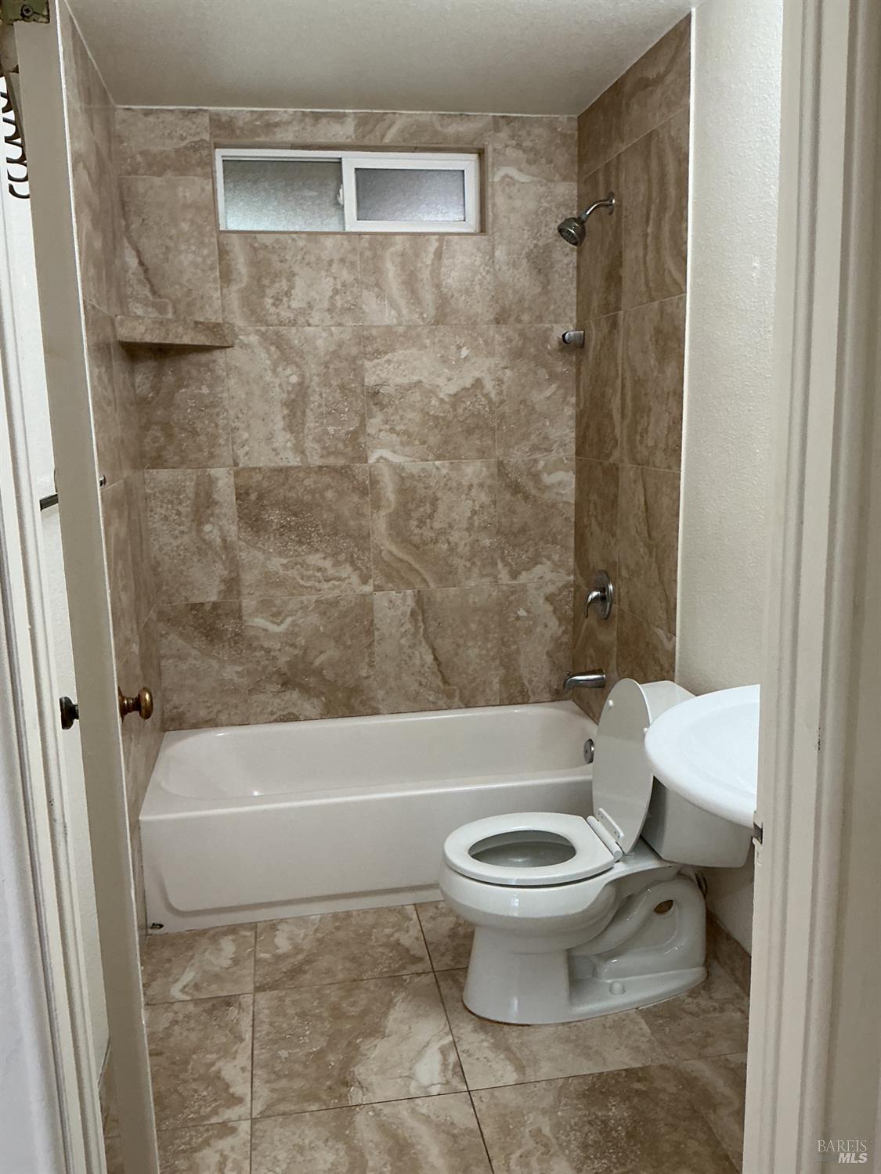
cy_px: 587
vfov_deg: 61.7
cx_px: 440
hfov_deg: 48.2
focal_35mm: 29
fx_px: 984
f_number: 1.8
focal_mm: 3
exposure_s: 1/60
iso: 100
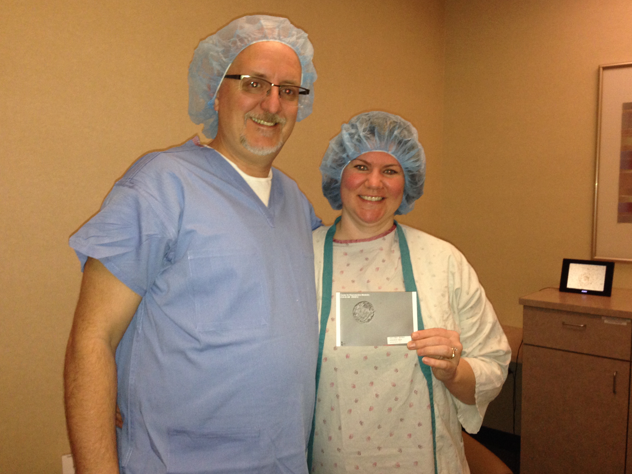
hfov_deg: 54.0
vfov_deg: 41.8
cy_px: 235
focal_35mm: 34
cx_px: 316
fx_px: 621
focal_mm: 4.12
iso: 160
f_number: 2.4
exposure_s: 1/16
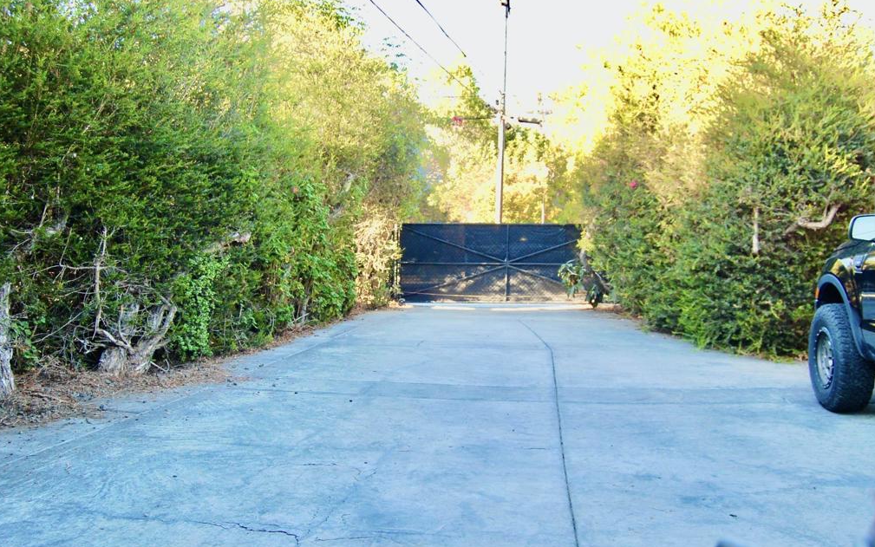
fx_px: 739
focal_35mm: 31
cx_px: 434
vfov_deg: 40.6
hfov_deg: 61.2
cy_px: 270
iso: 400
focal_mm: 20
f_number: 5
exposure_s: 1/100
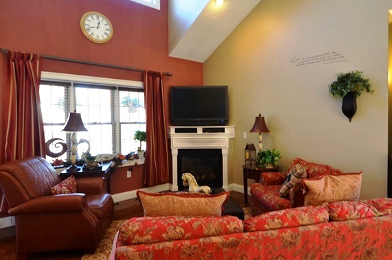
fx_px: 228
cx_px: 217
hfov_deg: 81.0
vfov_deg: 59.3
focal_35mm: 21
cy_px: 126
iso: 800
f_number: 3.5
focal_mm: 10
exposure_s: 1/50
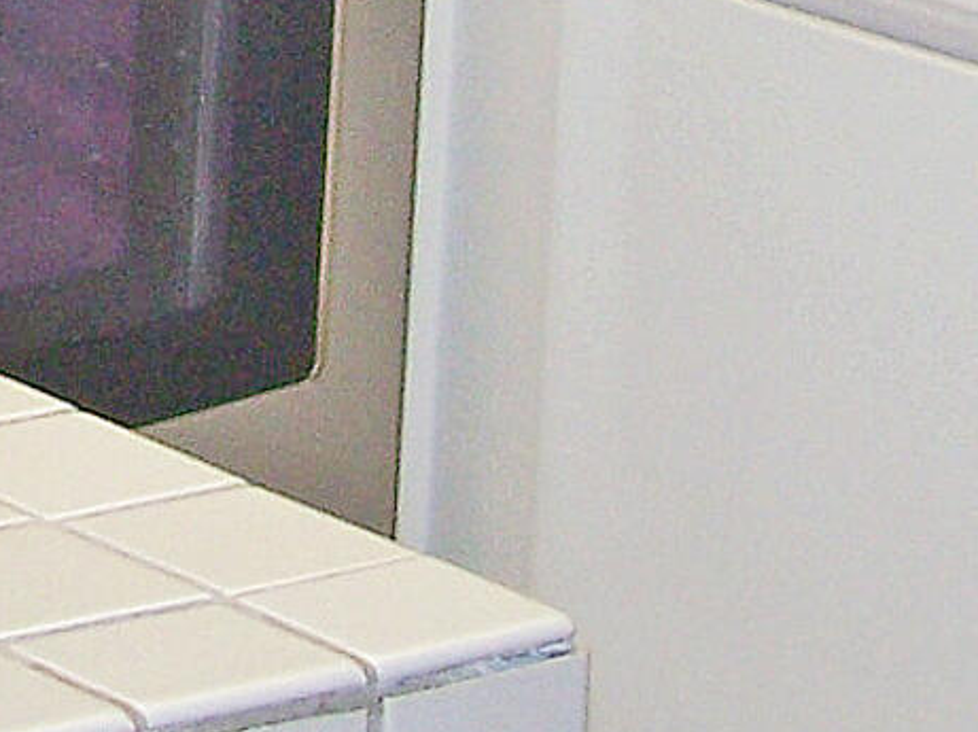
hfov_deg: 7.9
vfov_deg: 5.8
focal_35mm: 241
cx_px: -931
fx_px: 6804
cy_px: -1322
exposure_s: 1/60
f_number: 2.8
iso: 125
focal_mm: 7.8
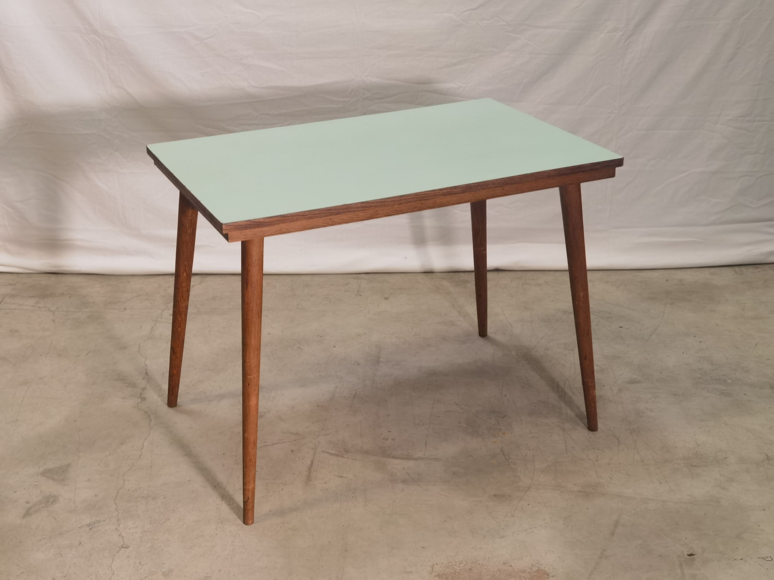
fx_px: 1118
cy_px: 290
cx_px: 387
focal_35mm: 50
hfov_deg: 38.2
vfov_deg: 29.1
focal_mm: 6.71
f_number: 1.9
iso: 250
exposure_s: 1/50
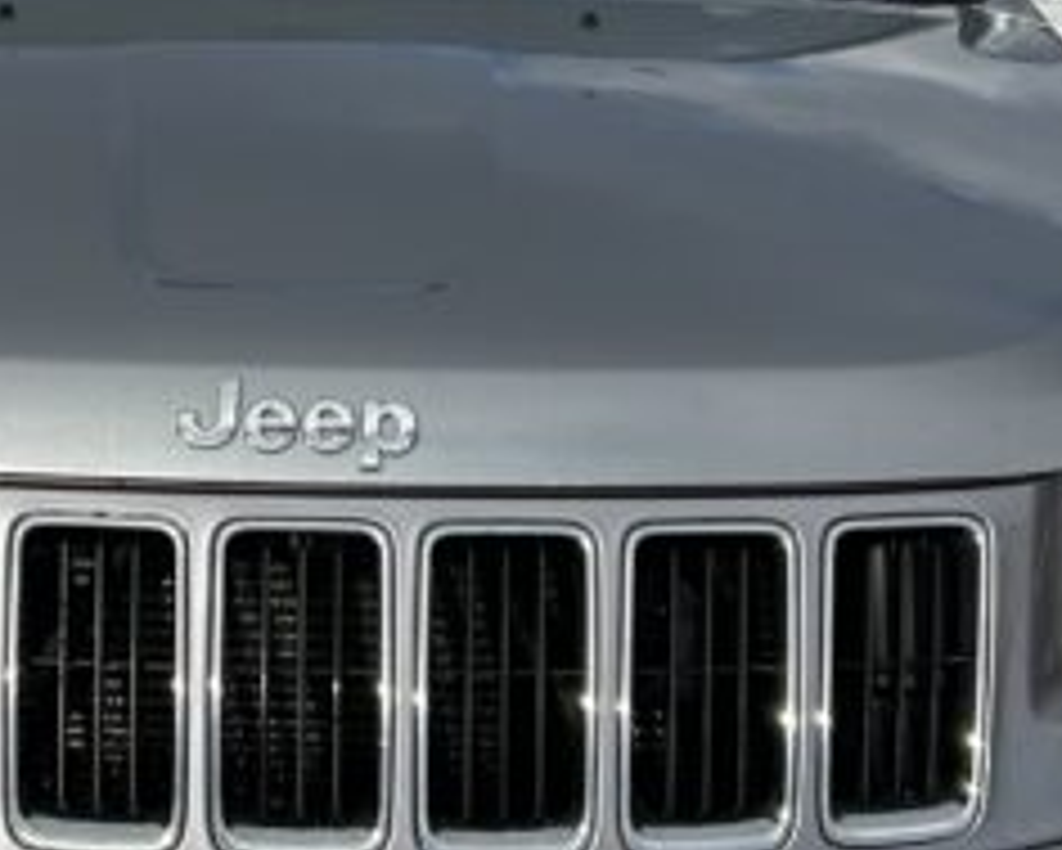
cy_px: 279
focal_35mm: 110
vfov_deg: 14.0
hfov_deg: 17.3
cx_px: 198
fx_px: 3459
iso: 50
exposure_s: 1/3571
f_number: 1.5
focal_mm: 5.7
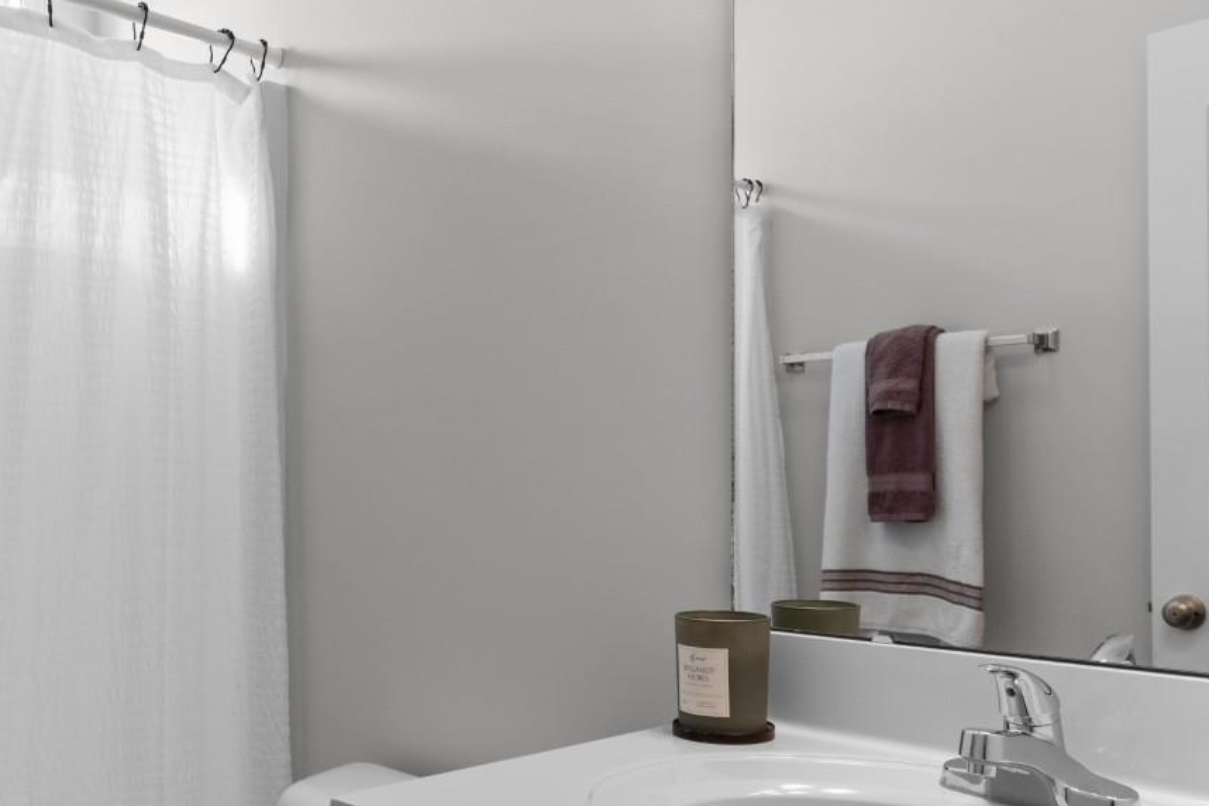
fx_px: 1142
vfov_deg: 38.8
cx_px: 462
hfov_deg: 55.2
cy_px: 473
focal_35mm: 34
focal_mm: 12
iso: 100
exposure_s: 1/15
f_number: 4.8
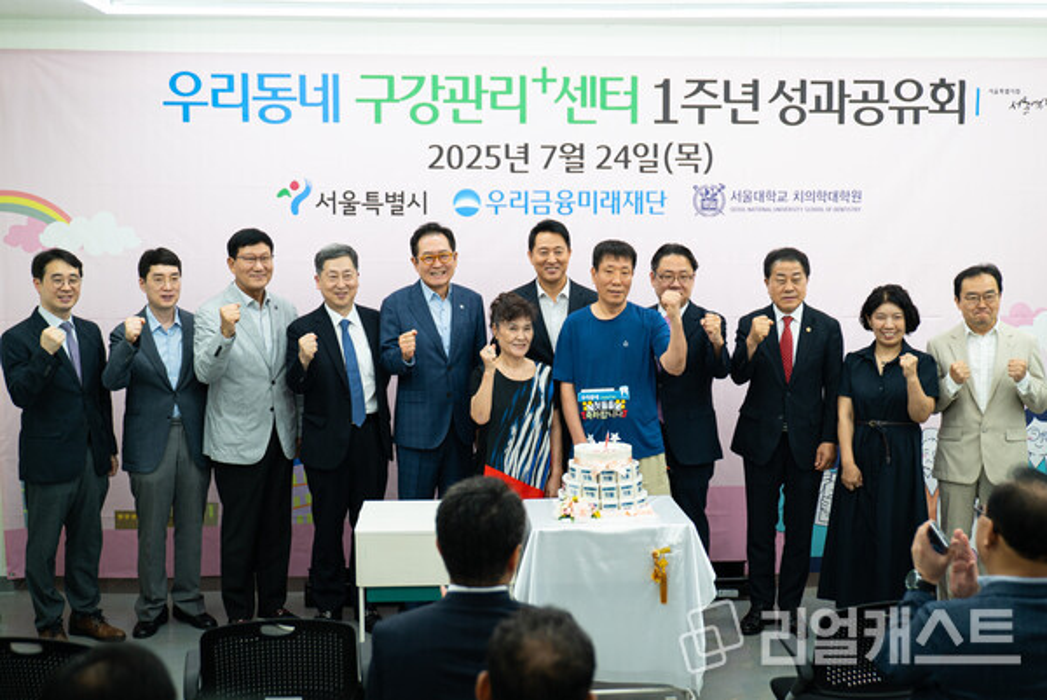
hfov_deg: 47.4
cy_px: 350
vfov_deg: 32.7
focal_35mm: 41
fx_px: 1193
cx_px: 524
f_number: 2.8
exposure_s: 1/160
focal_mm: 41
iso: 500
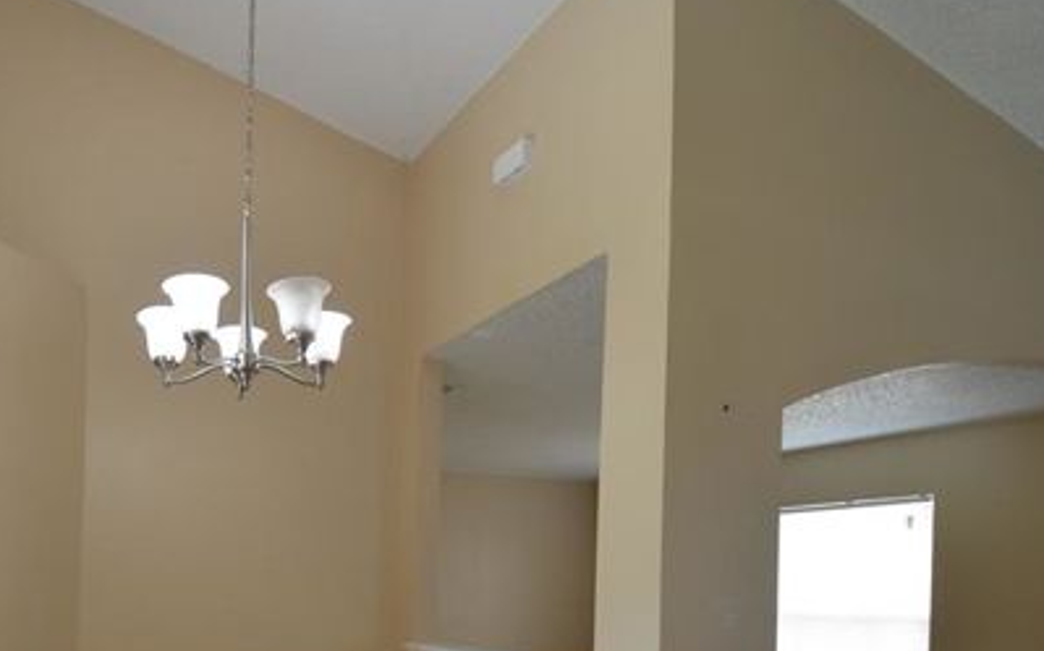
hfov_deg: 64.9
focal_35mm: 27
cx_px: 281
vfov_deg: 42.4
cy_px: 578
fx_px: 768
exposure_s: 1/60
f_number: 3.5
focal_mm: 10
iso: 450
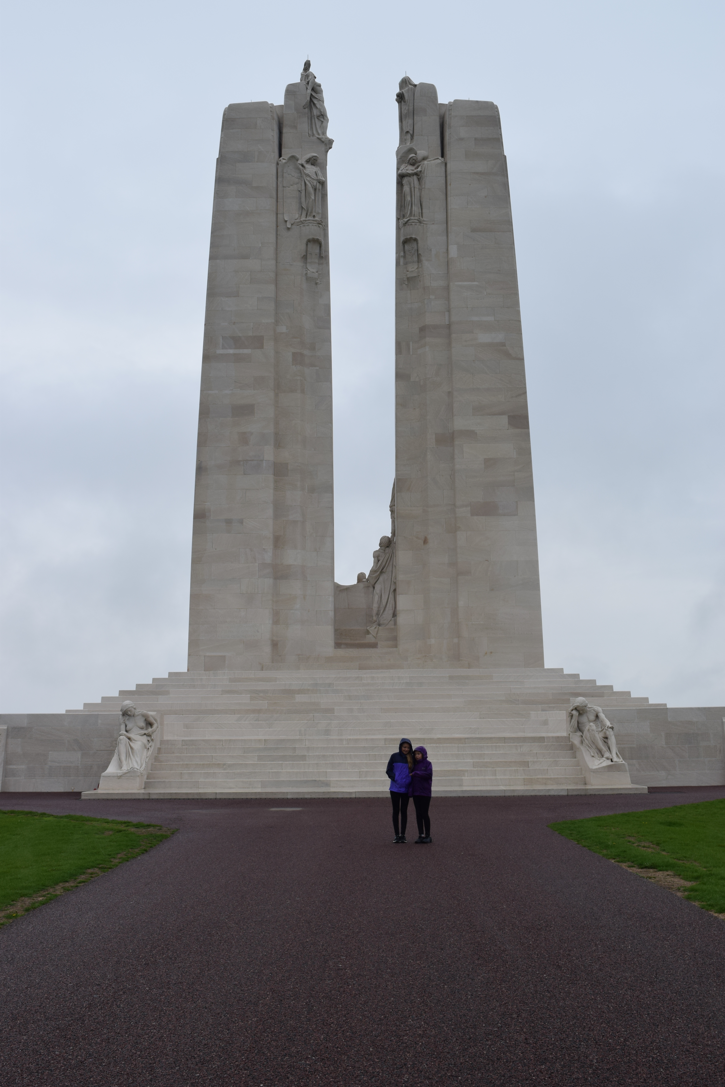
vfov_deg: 51.3
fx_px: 1133
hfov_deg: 35.5
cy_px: 544
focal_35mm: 38
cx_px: 362
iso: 200
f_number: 9
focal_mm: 25
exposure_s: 1/320
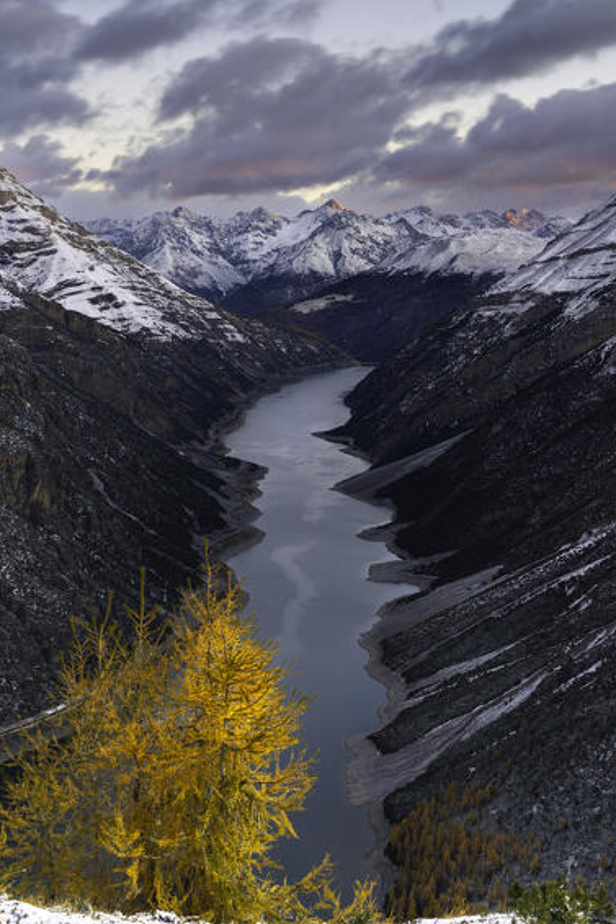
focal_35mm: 53
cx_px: 294
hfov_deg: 25.5
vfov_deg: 37.5
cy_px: 460
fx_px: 1361
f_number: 13
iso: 100
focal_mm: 50
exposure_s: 2
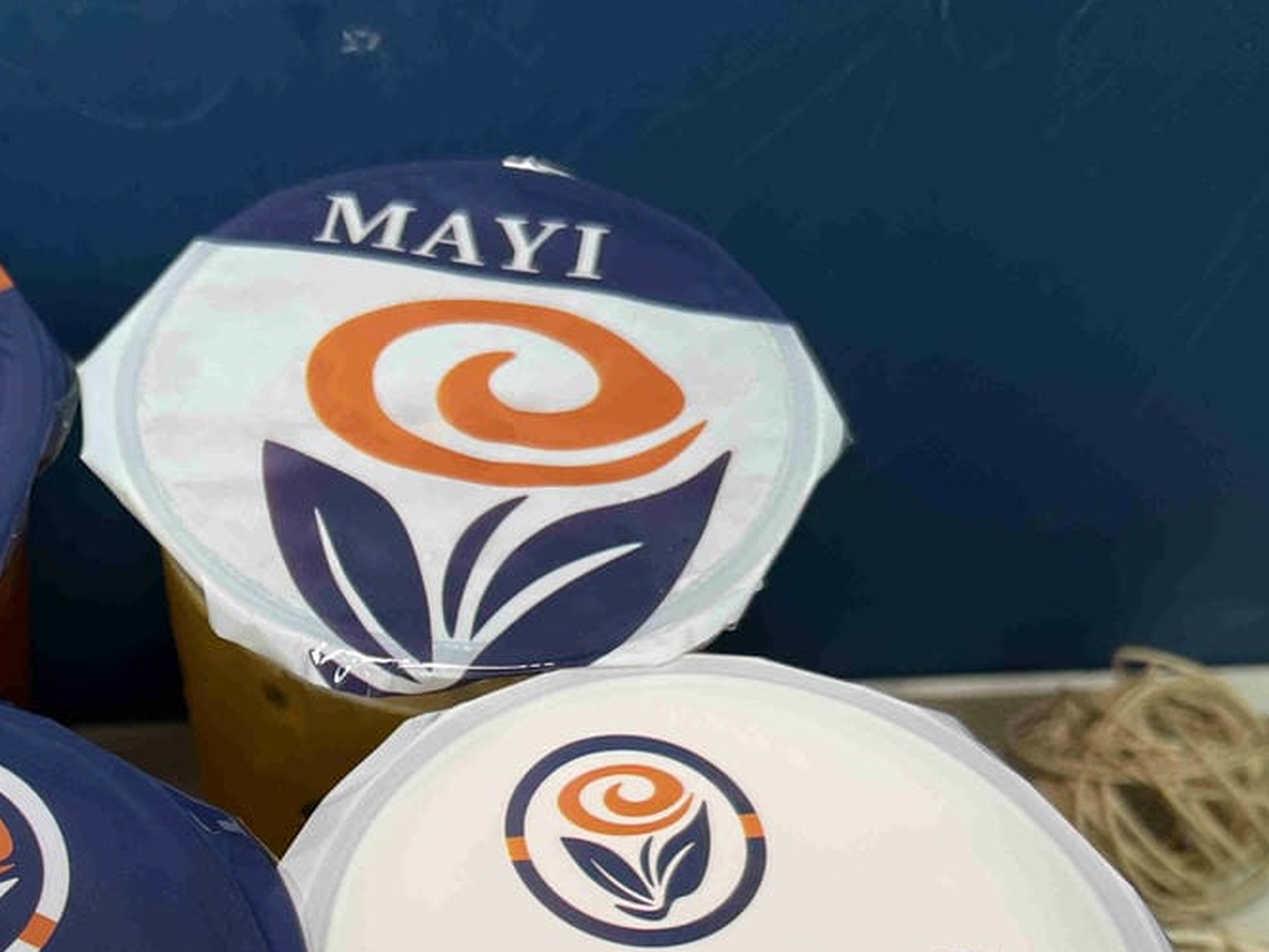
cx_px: 132
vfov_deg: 29.6
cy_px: 855
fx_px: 1723
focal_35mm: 47
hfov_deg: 37.8
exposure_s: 1/120
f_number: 1.5
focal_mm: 5.7
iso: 40
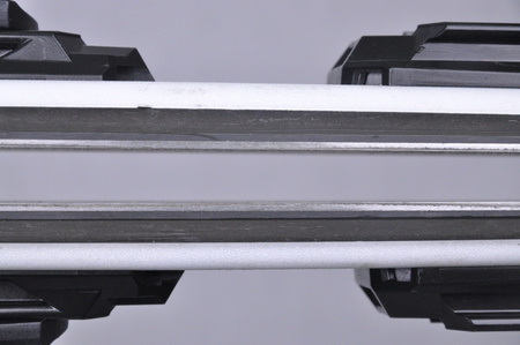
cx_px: 260
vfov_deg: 8.7
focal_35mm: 158
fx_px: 2272
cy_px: 172
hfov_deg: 13.1
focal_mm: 105
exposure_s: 1/125
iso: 3200
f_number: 9.5
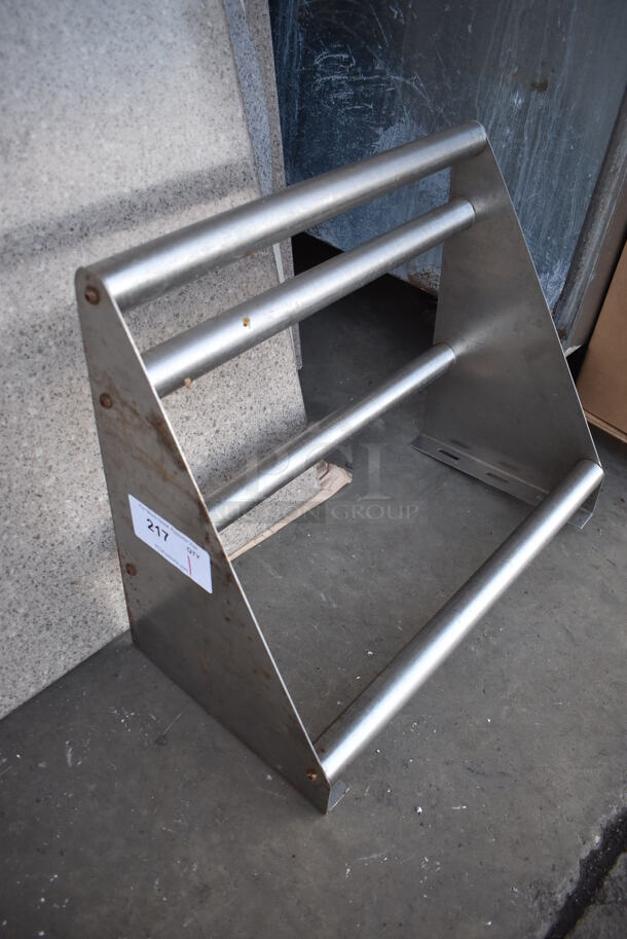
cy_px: 470
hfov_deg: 48.0
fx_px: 704
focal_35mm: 27
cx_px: 314
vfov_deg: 67.3
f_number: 3.5
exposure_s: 1/250
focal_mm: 18
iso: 640
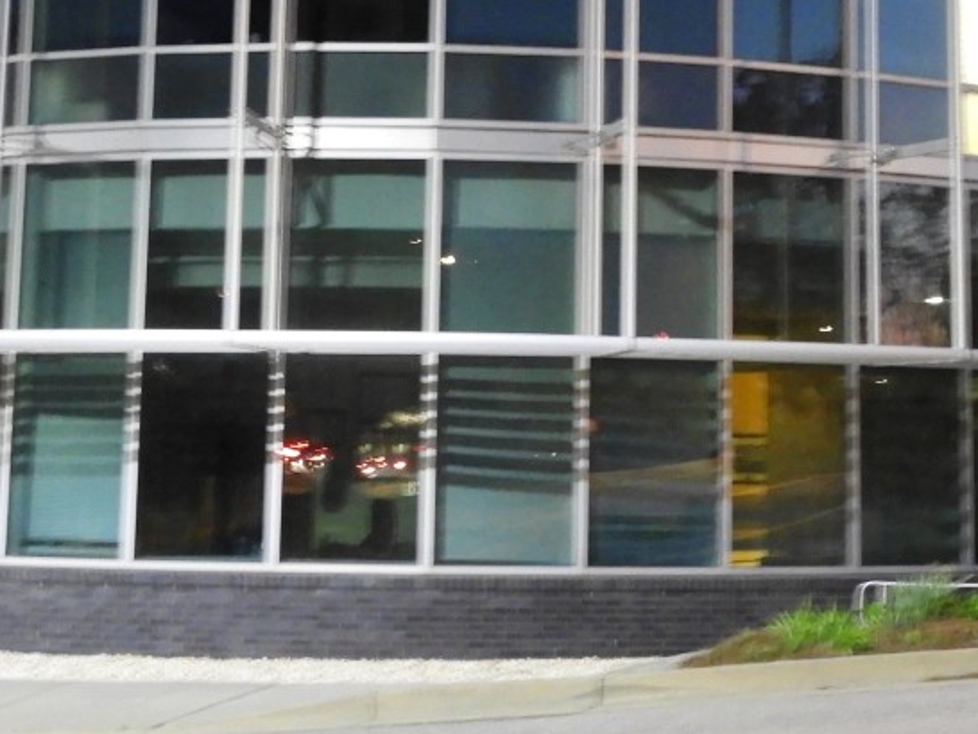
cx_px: 595
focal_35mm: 87
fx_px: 2459
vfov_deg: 16.7
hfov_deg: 22.5
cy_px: 29
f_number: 3.6
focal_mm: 5.9
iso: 800
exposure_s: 1/3
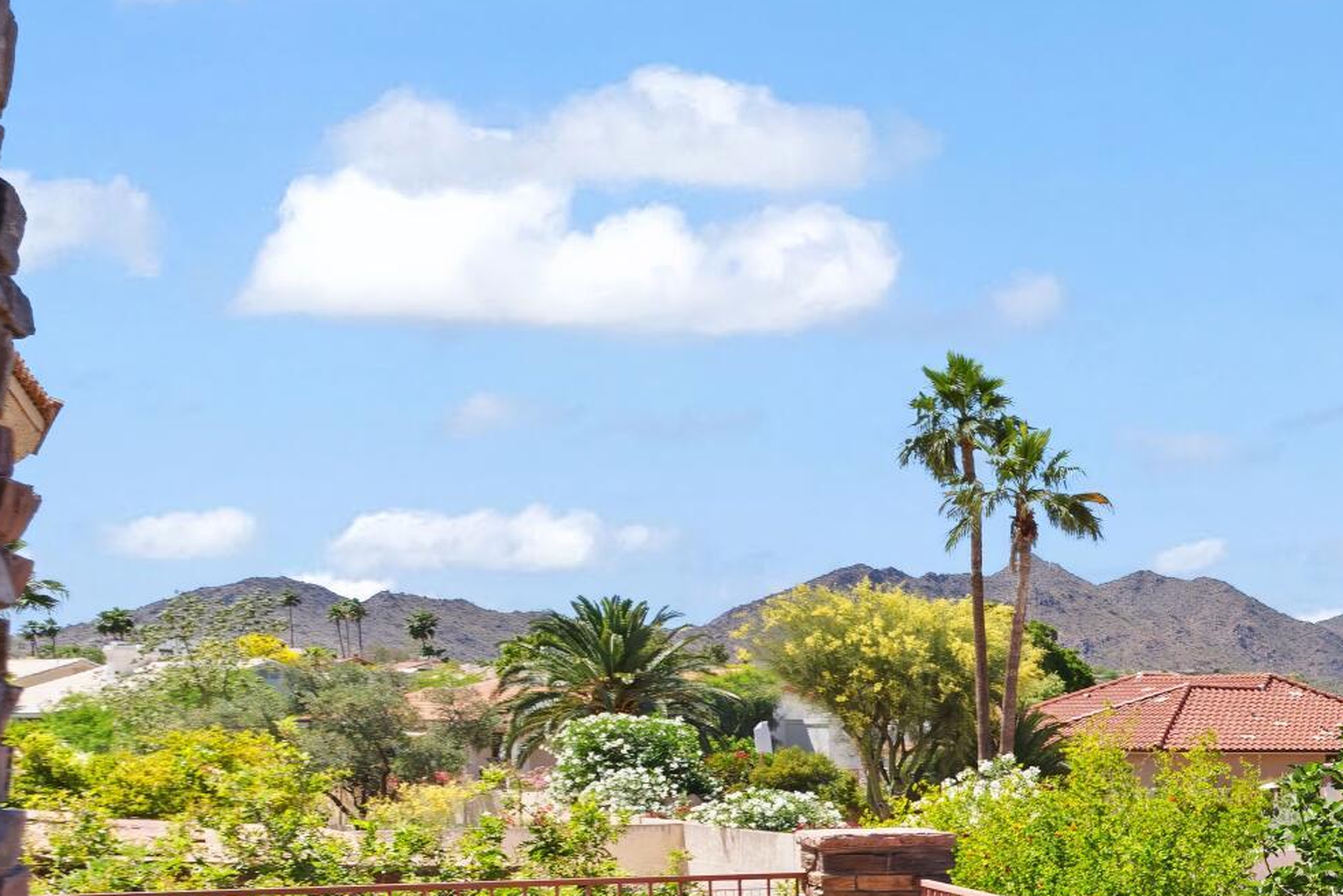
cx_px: 2034
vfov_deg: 23.9
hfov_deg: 26.1
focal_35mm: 55
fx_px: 2052
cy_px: 813
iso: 400
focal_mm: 18
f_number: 8
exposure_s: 1/250
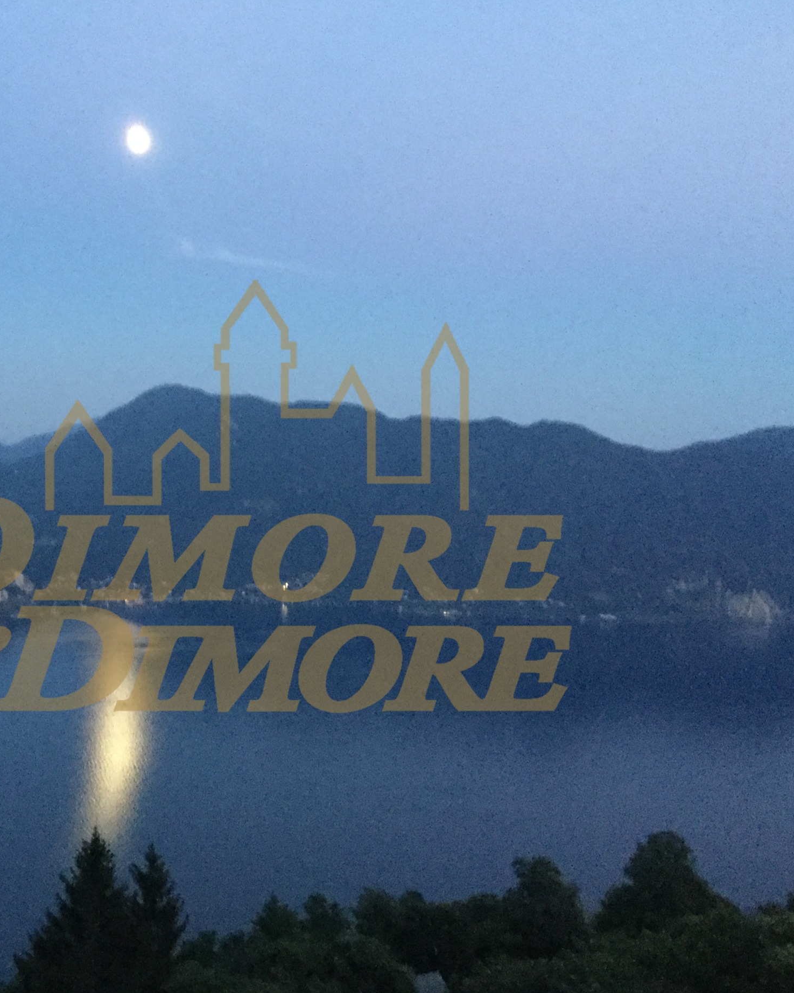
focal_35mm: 42
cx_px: 229
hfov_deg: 35.1
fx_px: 1234
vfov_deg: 43.8
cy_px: 499
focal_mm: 3.3
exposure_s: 1/17
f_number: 2.4
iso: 640
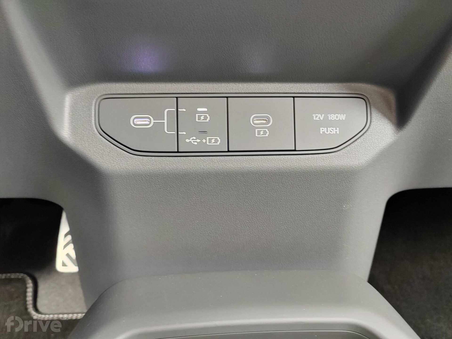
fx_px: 353
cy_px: 170
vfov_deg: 51.4
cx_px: 226
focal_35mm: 27
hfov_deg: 65.3
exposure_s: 1/33
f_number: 1.9
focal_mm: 5.52
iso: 1000
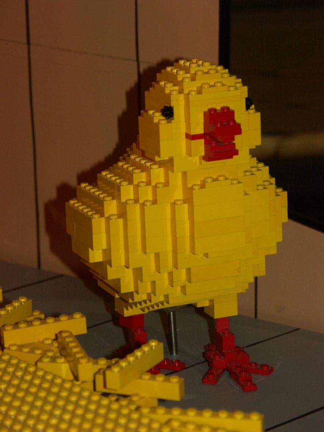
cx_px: 162
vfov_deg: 15.1
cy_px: 216
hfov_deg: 11.3
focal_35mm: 131
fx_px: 1635
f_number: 3.2
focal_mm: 33.43
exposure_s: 1/125
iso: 200
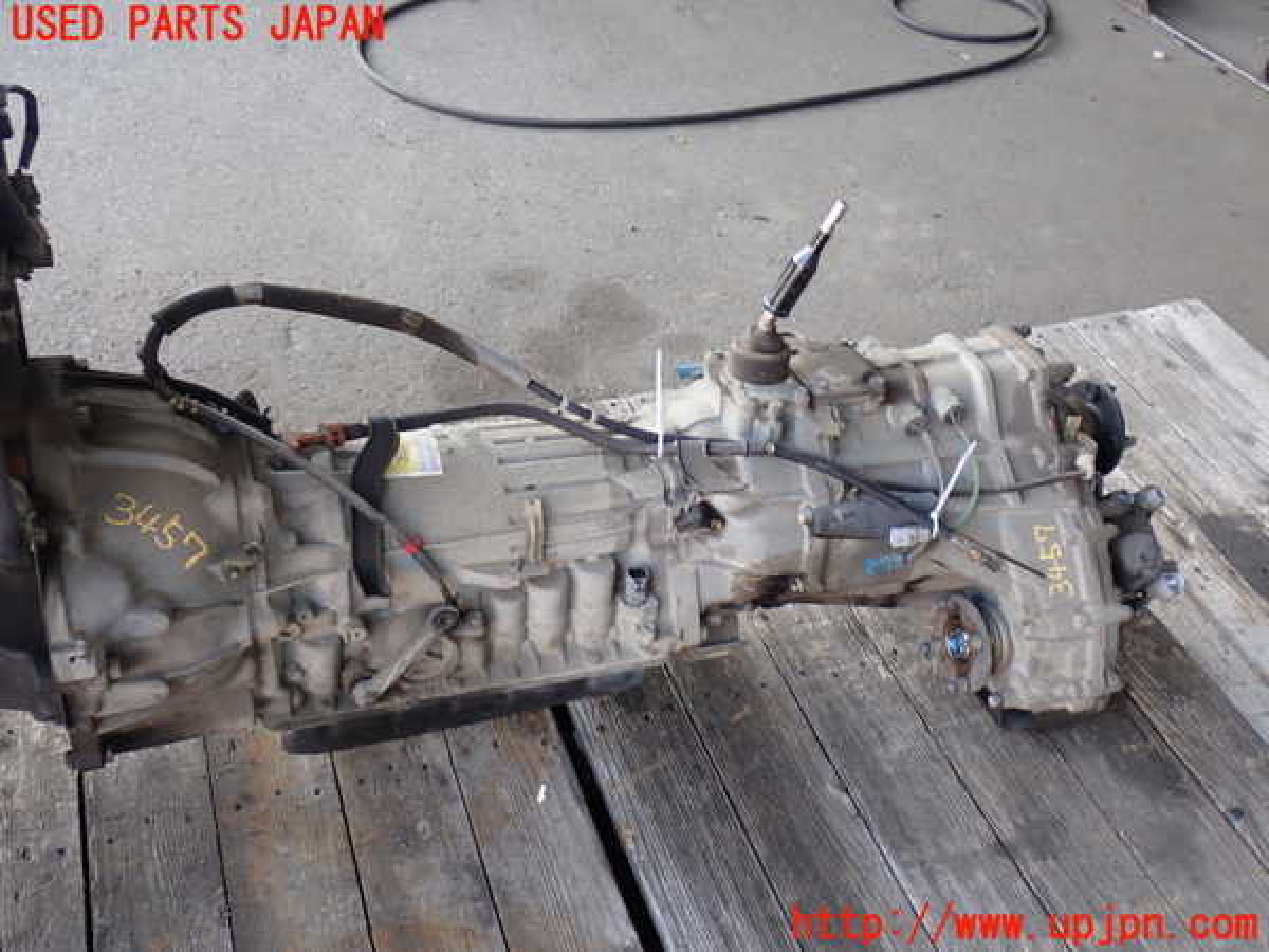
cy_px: 476
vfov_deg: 37.7
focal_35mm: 38
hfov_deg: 49.0
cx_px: 634
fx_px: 1393
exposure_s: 1/80
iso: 160
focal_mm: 6.83
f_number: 2.7
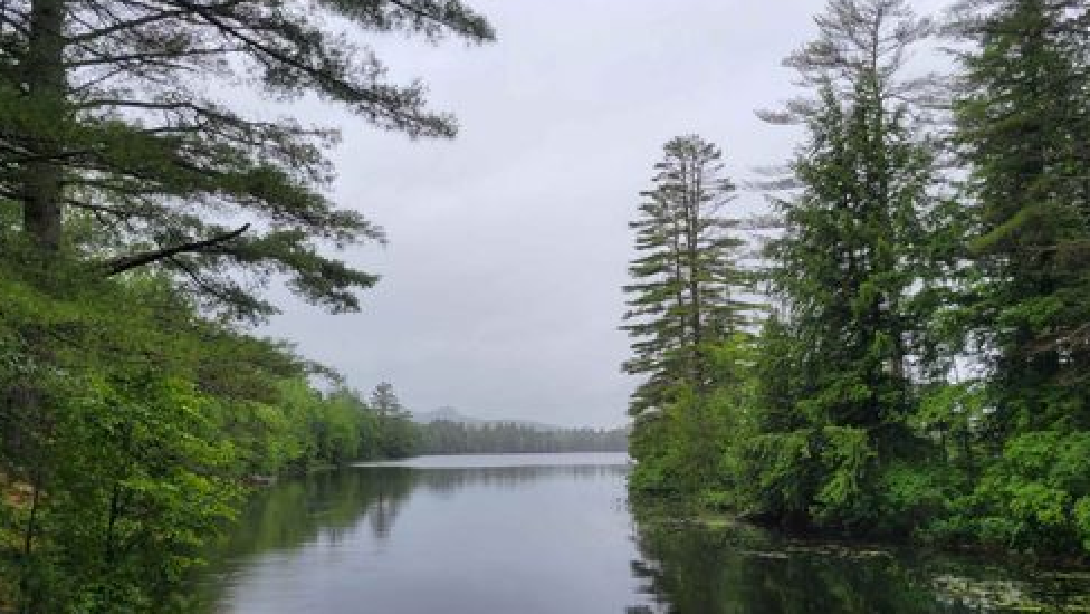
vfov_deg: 40.2
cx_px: 543
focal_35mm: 29
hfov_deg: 66.0
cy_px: 340
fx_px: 839
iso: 40
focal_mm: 5.4
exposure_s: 1/311
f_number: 1.8
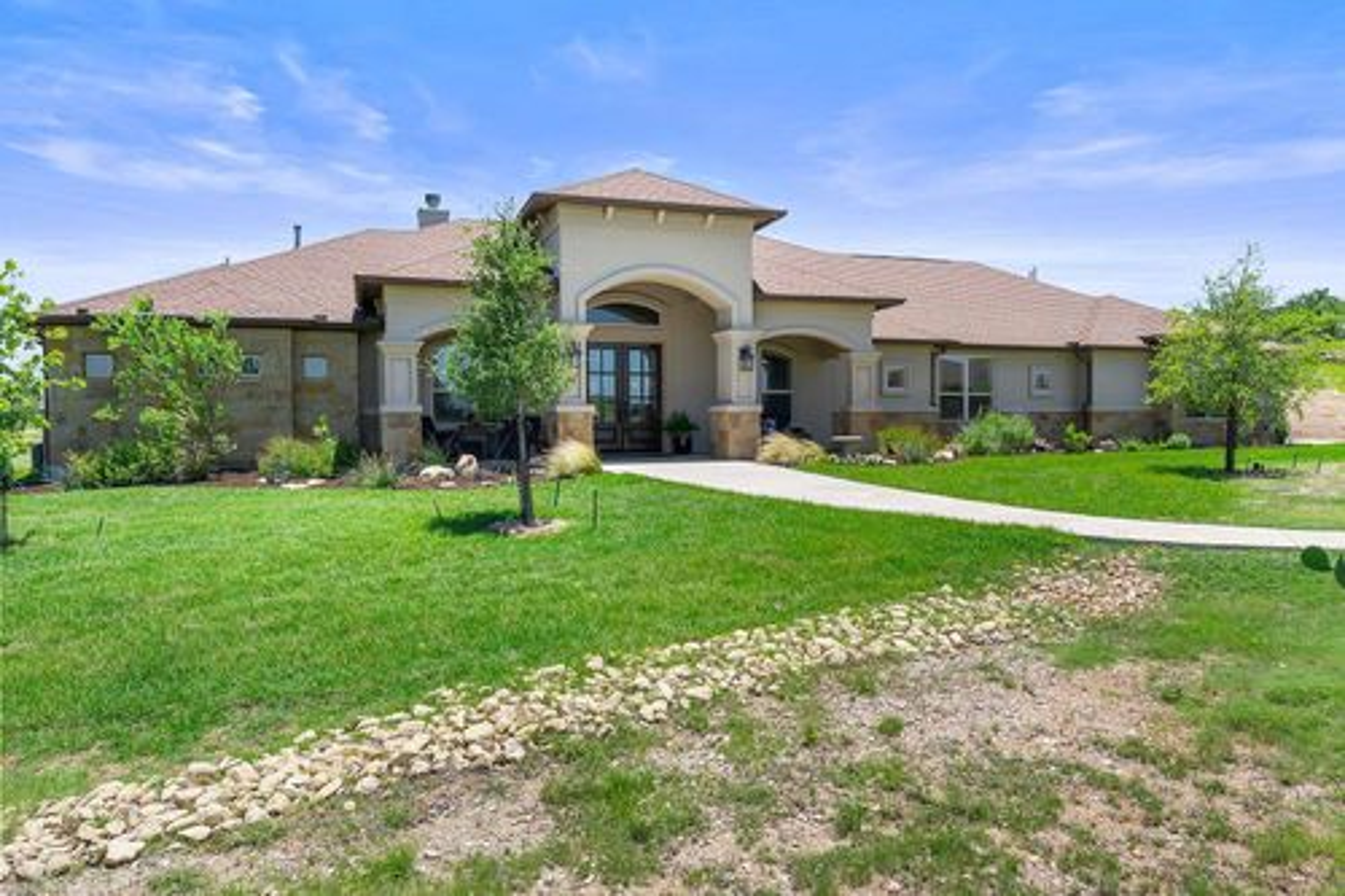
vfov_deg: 53.1
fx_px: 896
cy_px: 448
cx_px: 672
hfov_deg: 73.8
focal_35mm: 24
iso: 160
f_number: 11
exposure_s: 1/100
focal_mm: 24
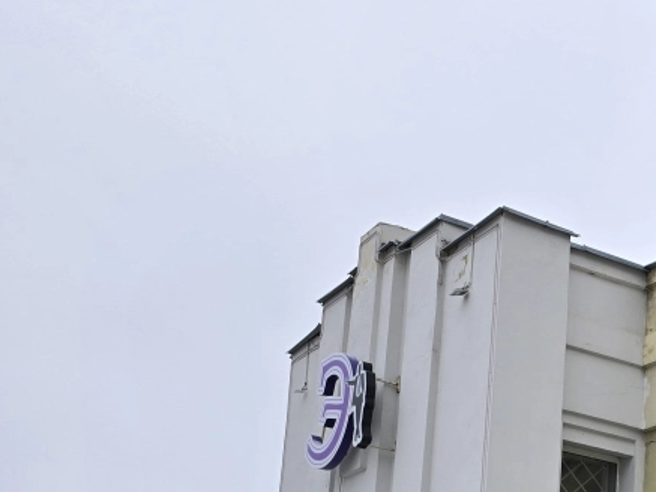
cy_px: 574
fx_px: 1251
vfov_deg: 20.9
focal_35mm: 66
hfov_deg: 25.0
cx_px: 878
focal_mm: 6.3
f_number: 1.7
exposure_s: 1/180
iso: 32
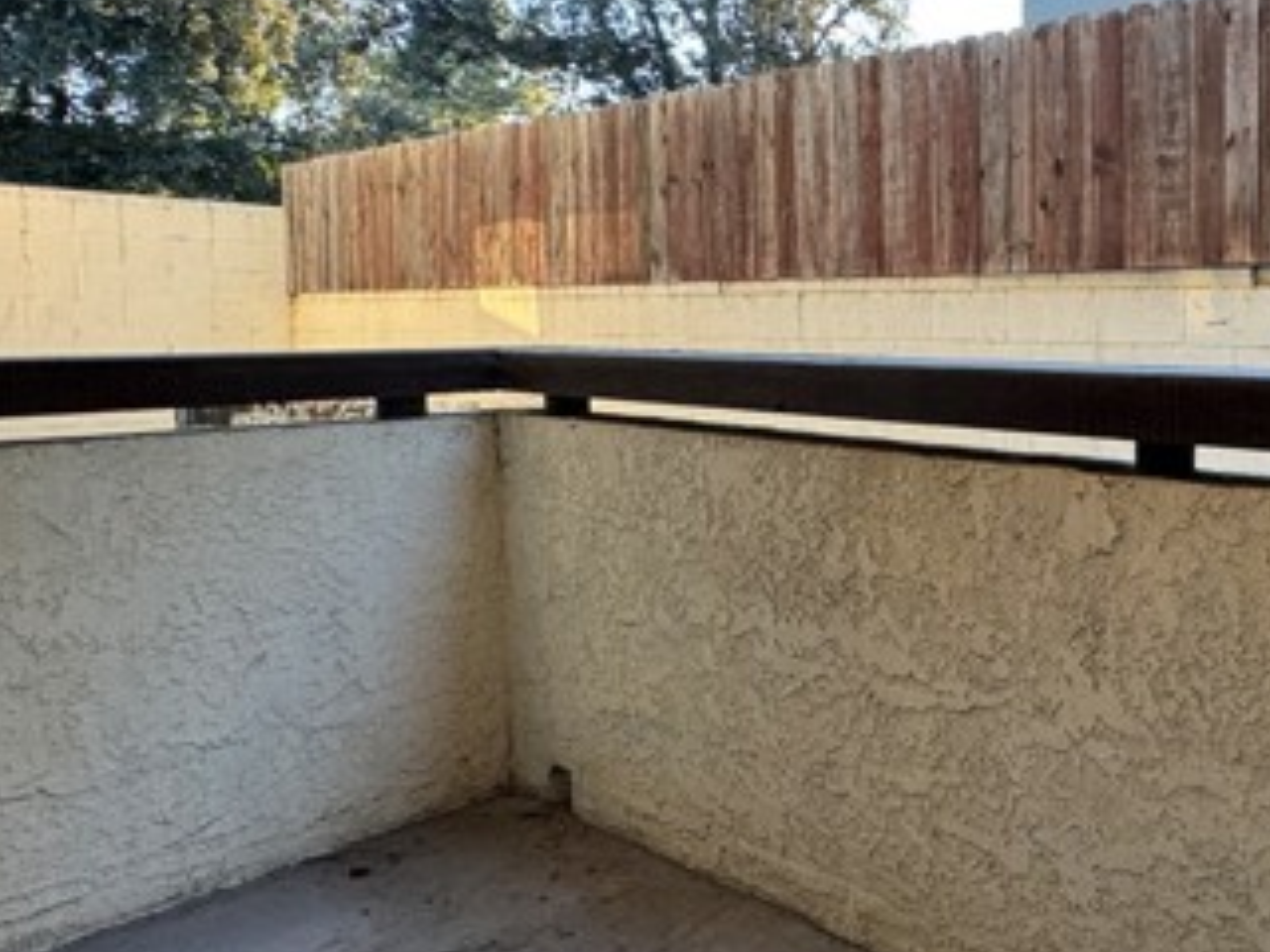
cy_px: 381
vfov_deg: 49.4
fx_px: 1027
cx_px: 1258
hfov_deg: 51.4
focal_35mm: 28
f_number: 2.2
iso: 160
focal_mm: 2.22
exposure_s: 1/120
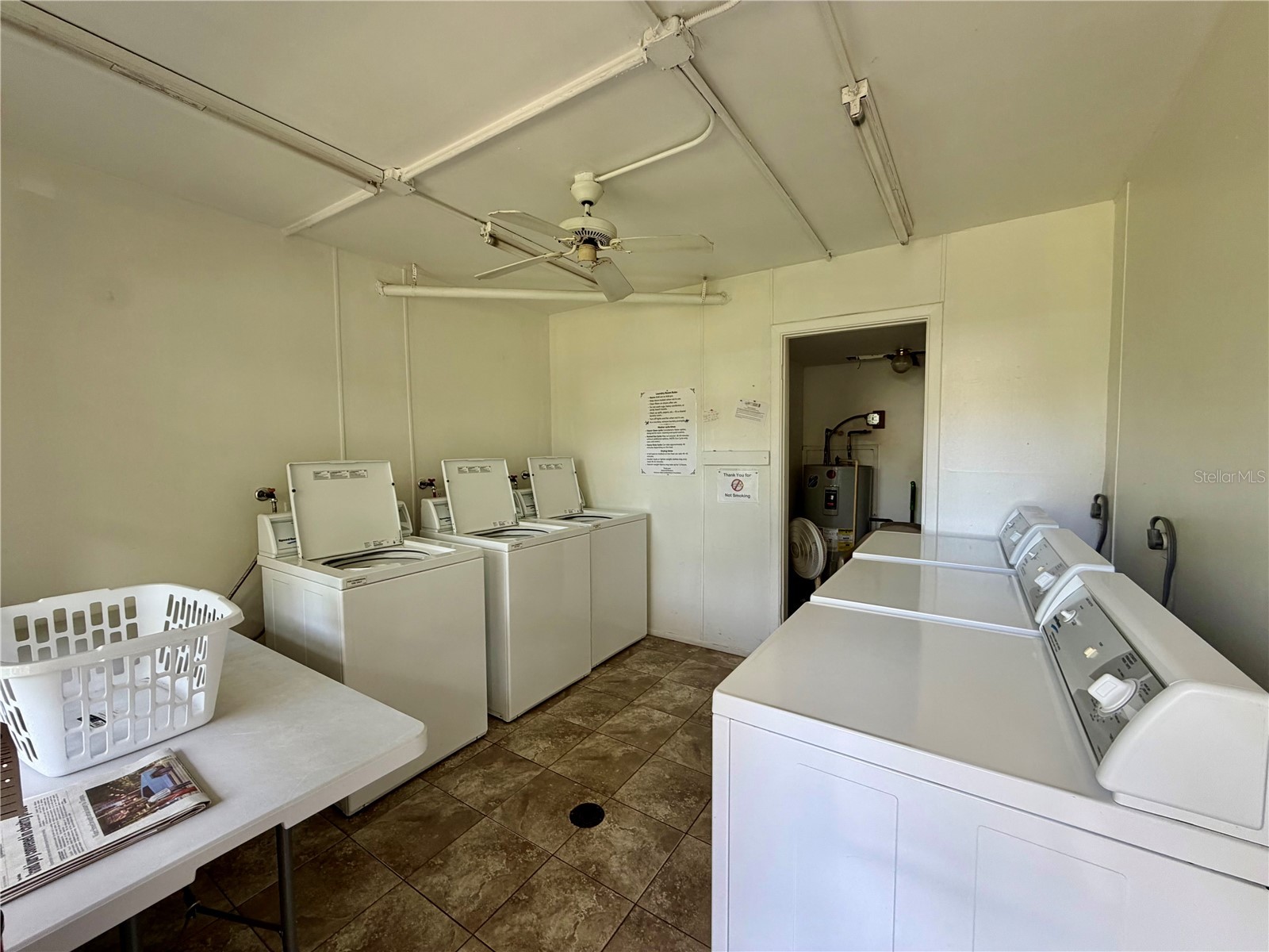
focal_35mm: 14
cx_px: 634
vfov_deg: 85.7
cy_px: 476
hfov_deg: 102.1
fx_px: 513
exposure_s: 1/121
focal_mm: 2.22
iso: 125
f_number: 2.2
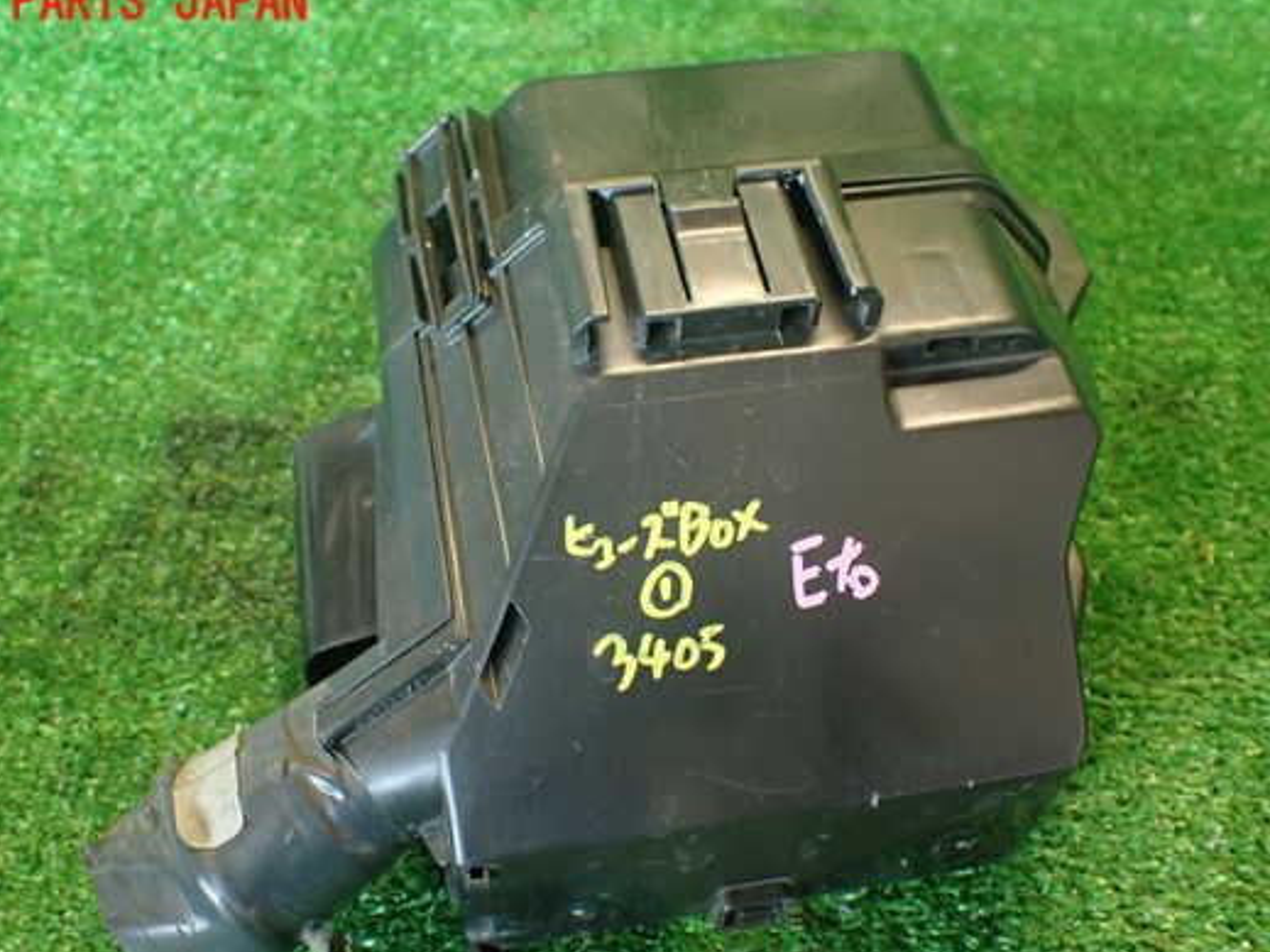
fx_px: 1357
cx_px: 597
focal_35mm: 37
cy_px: 524
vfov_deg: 38.6
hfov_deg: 50.1
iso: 320
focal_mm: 5.79
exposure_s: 1/30
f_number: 2.4
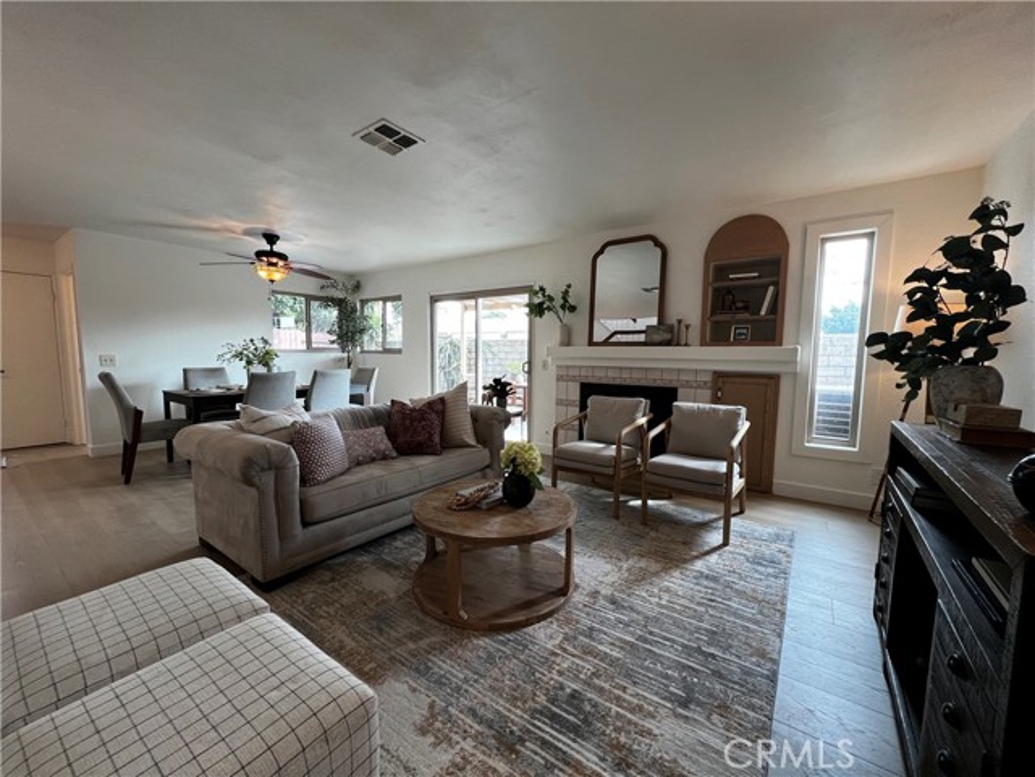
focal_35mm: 13
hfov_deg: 106.2
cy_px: 388
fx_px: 389
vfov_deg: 89.9
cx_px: 518
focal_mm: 1.57
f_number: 1.8
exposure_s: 1/120
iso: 125
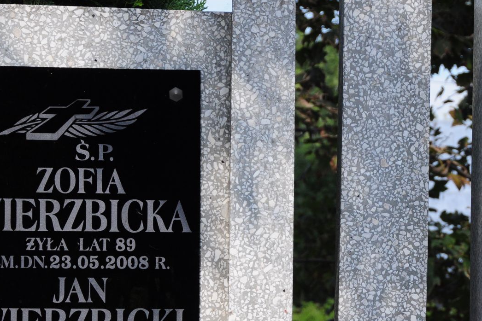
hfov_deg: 11.9
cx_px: 408
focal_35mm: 172
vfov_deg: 8.0
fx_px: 2302
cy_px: 244
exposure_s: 1/1000
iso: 400
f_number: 7.1
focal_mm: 56
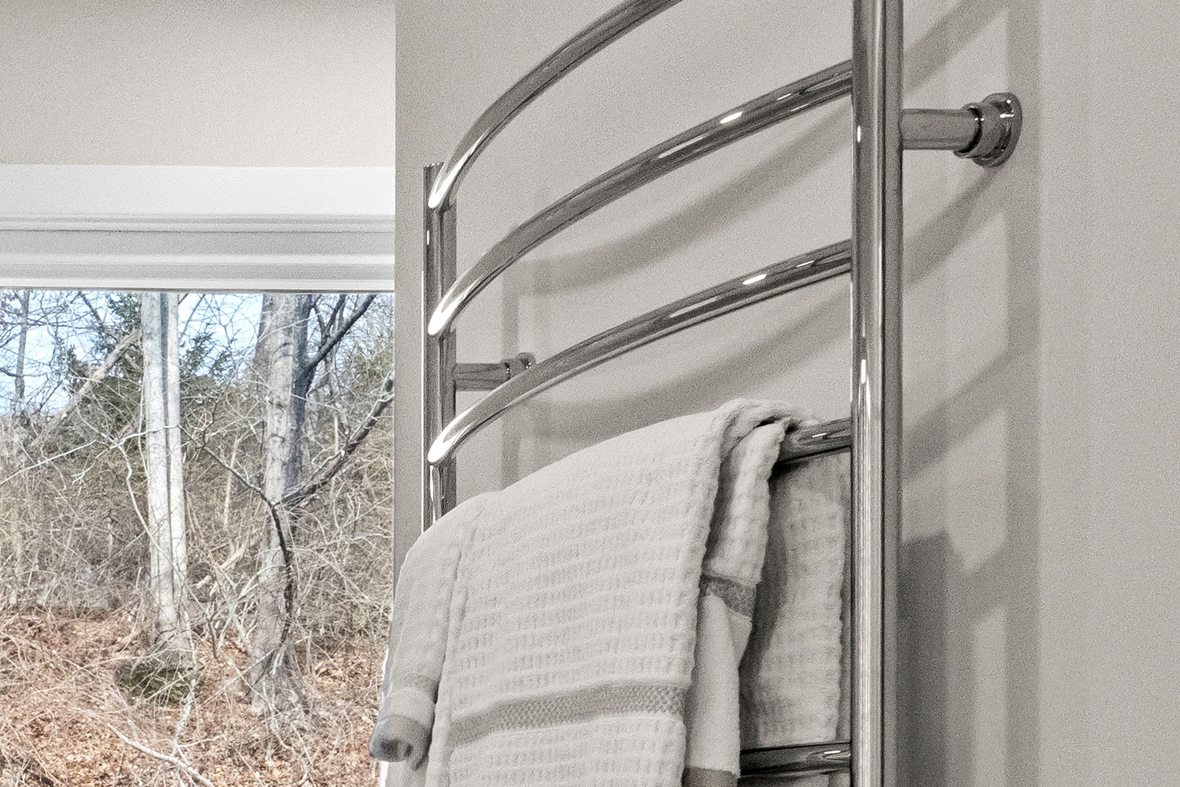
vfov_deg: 17.5
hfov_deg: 22.6
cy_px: 960
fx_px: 2425
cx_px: -565
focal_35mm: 74
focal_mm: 15
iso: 3200
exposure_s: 1/40
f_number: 11
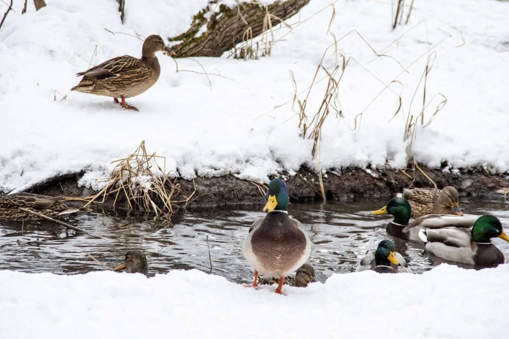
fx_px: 2333
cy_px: 170
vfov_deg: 8.3
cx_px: 254
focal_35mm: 165
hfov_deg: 12.5
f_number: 7.1
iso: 1600
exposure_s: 1/200
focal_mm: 110
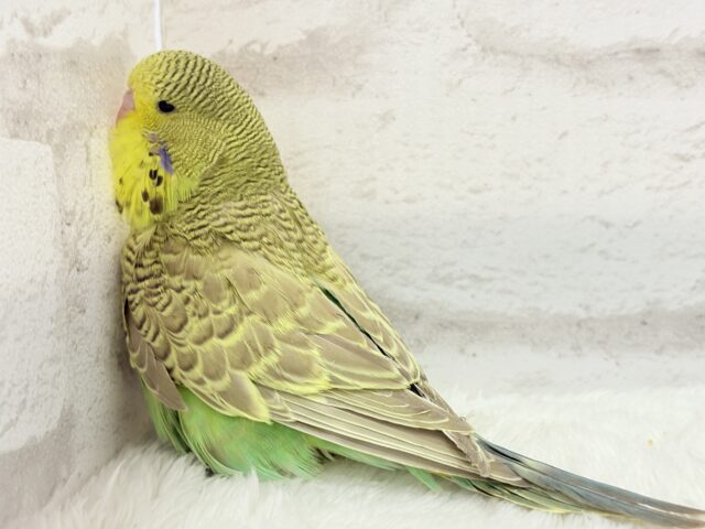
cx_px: 352
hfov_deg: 36.8
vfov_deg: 28.0
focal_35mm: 52
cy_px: 264
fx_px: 1059
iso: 64
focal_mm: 5.96
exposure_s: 1/50
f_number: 1.6
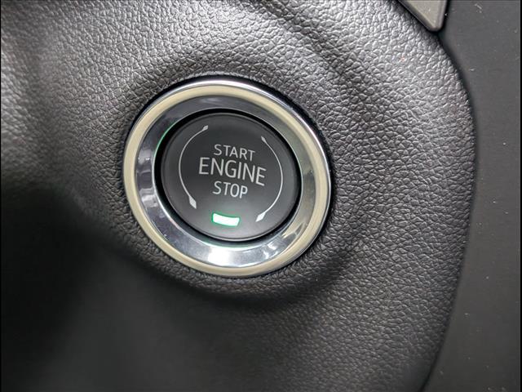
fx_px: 739
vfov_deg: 29.7
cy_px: 196
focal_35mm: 49
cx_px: 261
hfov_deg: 38.9
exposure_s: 1/78.1
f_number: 1.68
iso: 535
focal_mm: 6.9
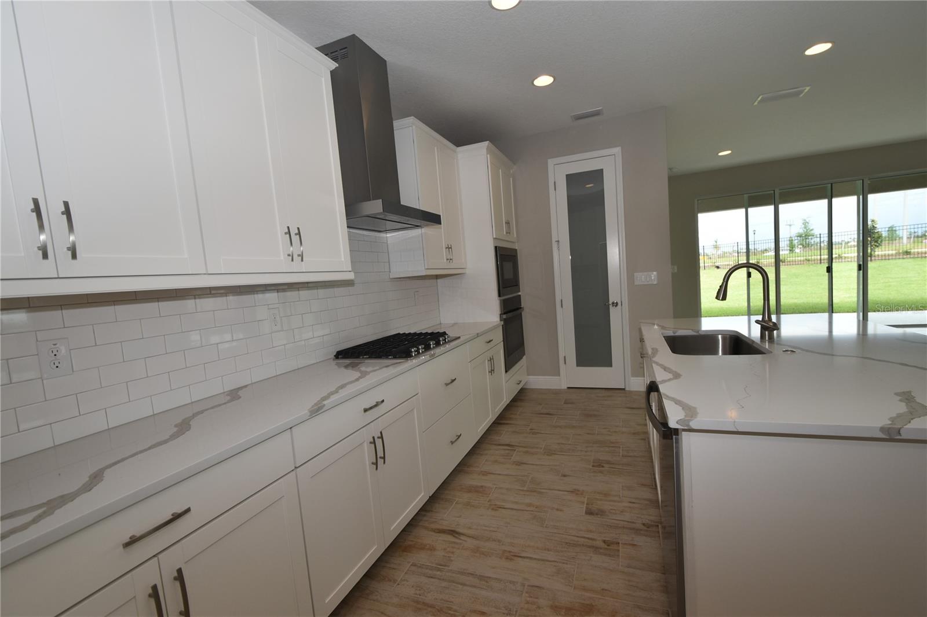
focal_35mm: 15
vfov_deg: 77.3
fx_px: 386
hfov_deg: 100.4
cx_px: 464
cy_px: 308
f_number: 5.6
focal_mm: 10
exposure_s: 1/125
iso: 250
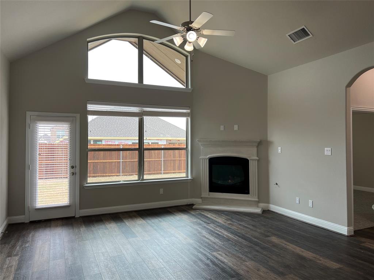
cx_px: 187
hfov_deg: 67.3
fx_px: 281
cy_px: 140
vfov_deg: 53.1
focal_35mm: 26
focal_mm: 5.7
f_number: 1.5
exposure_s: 1/133
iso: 40
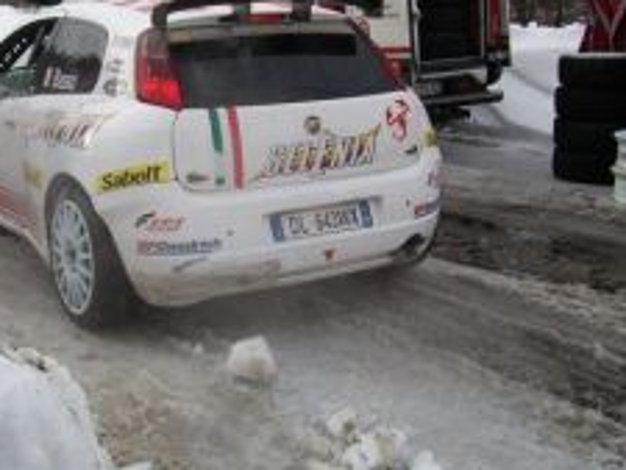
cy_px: 135
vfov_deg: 25.9
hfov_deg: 33.5
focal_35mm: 56
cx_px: 145
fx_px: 1013
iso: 80
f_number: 4.8
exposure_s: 1/481
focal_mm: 6
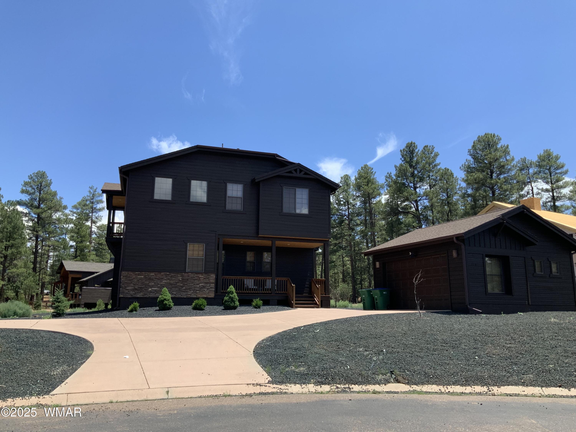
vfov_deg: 48.2
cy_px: 216
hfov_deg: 61.7
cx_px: 288
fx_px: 483
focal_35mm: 29
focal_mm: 3
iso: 16
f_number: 1.8
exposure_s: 1/1577
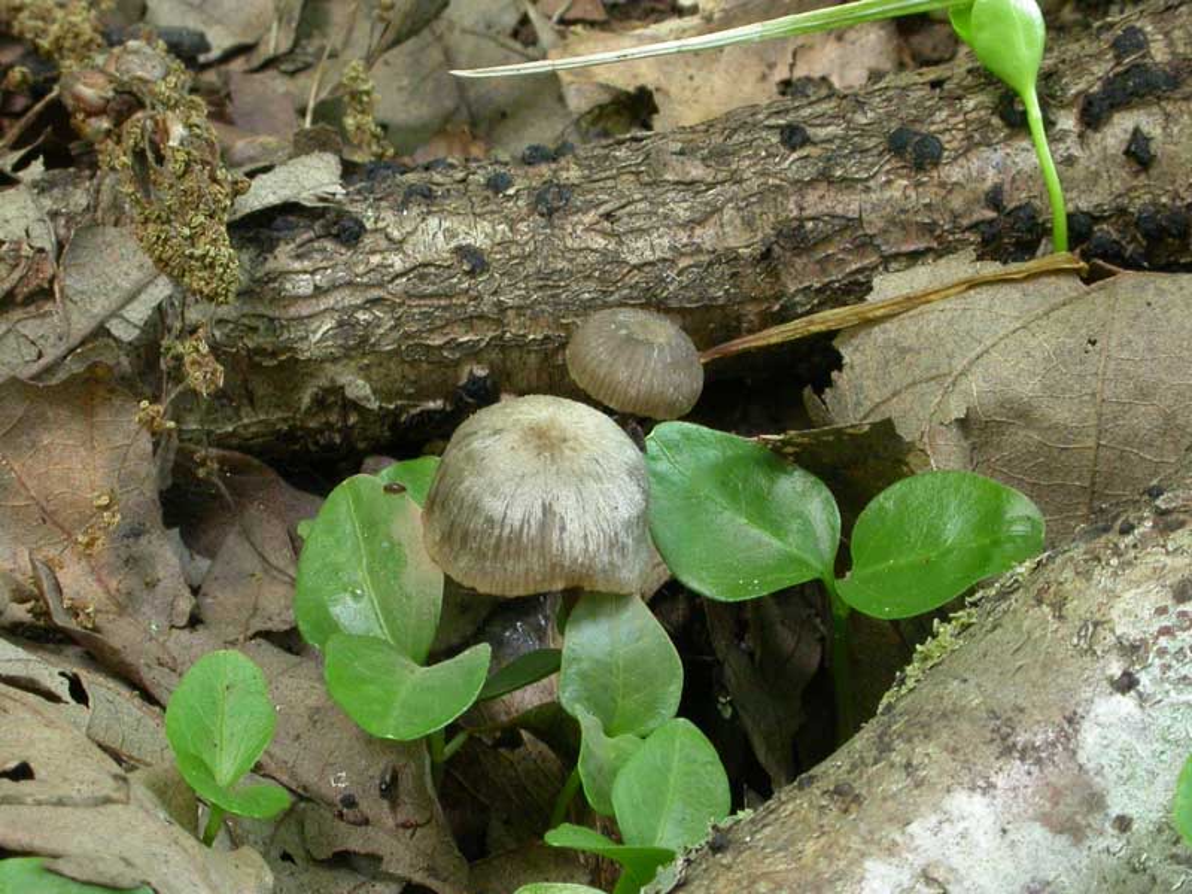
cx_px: 596
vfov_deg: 10.1
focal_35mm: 147
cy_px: 447
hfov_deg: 13.4
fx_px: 5062
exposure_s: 1/4
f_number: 10
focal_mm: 30.4
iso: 200
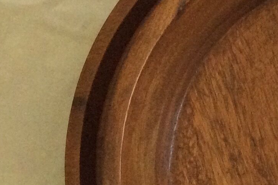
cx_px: 371
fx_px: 919
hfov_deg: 16.2
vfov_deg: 11.5
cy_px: 155
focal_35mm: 119
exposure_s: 1/20
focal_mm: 3.3
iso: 250
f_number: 2.4
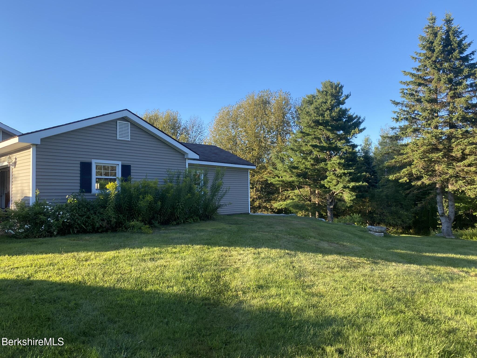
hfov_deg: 67.3
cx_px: 238
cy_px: 179
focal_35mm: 26
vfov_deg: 53.1
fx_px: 358
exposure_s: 1/658
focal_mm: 4.25
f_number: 1.8
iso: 32
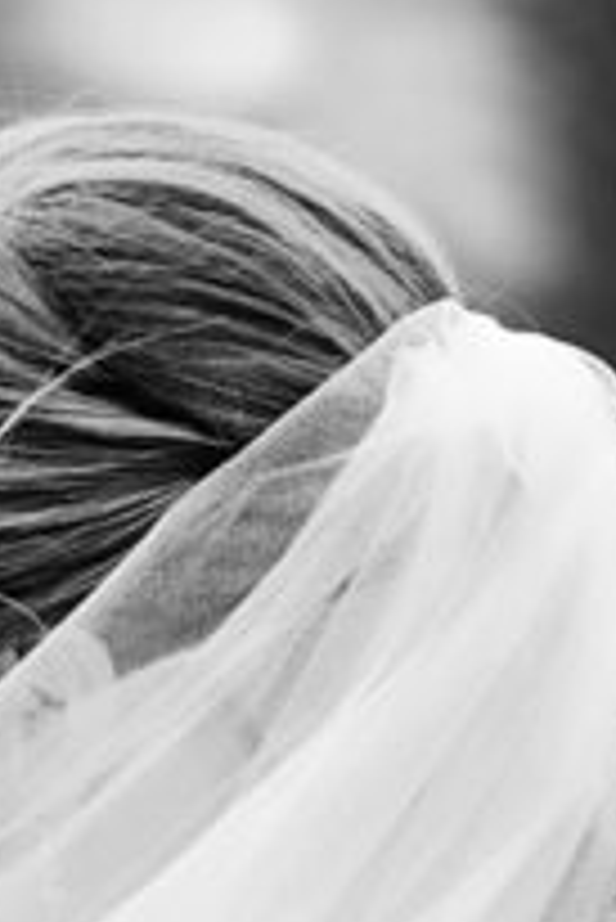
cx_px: -409
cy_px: 1354
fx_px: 25596
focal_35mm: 999
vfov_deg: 2.1
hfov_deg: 1.4
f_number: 3.2
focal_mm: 200
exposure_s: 1/400
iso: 100
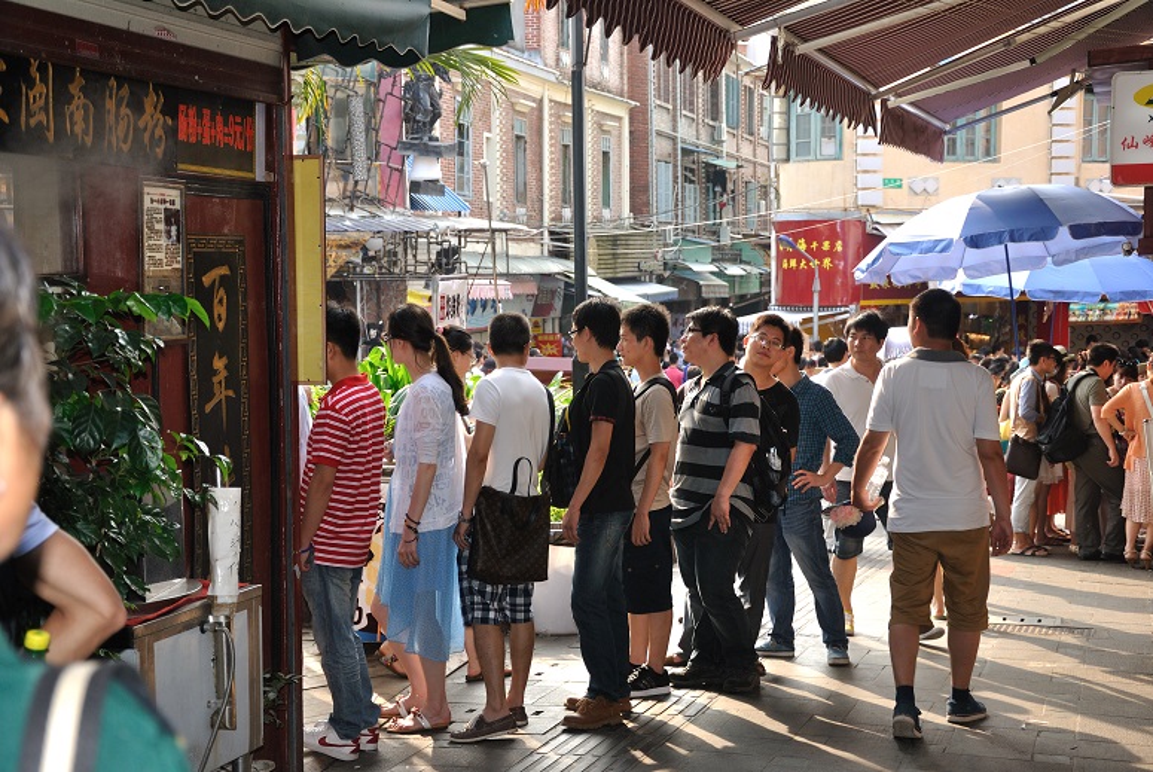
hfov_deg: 33.4
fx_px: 1924
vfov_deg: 22.7
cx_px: 576
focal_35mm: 60
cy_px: 386
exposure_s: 1/125
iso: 160
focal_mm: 40
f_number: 4.5
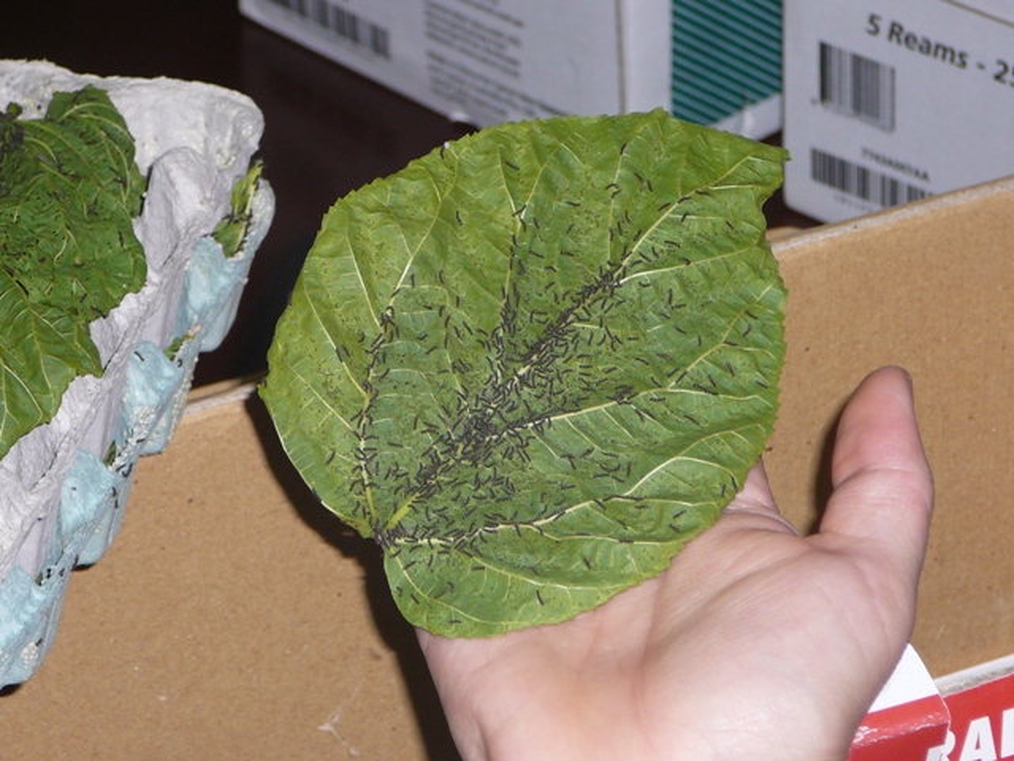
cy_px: 380
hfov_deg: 13.3
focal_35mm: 148
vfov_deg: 10.0
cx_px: 507
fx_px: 4335
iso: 160
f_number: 4
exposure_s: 1/30
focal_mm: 22
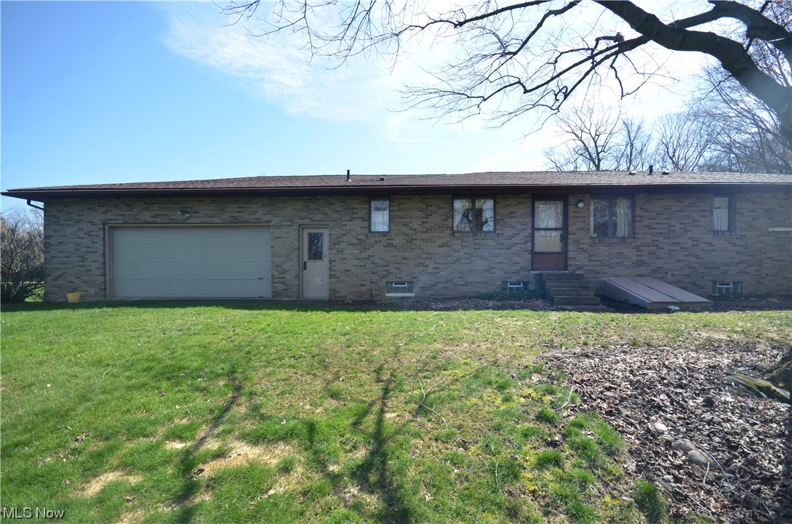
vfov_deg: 77.1
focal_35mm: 15
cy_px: 262
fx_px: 329
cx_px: 396
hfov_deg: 100.5
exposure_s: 1/250
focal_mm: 10
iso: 200
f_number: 8
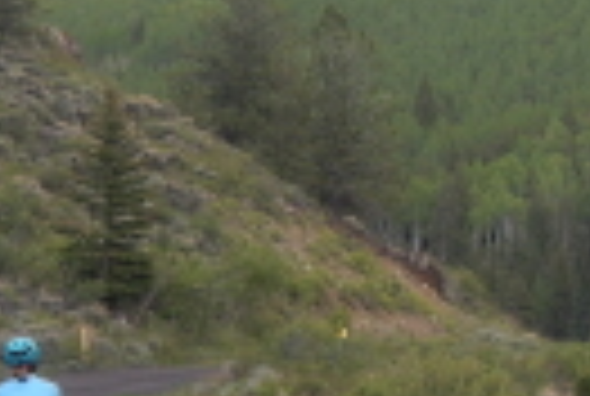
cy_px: 0
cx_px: 793
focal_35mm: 296
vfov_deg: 4.7
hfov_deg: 6.9
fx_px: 4862
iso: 125
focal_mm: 15
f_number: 4.4
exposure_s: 1/200
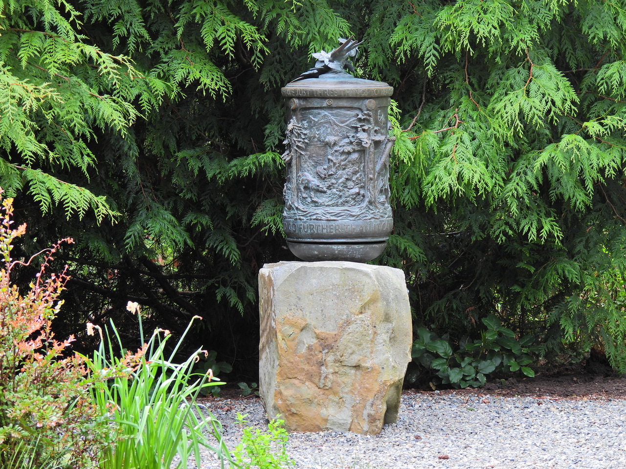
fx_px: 3074
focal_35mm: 170
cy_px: 234
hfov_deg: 11.6
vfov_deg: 8.7
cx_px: 313
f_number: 4.5
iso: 100
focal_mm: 30.3
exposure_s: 1/80
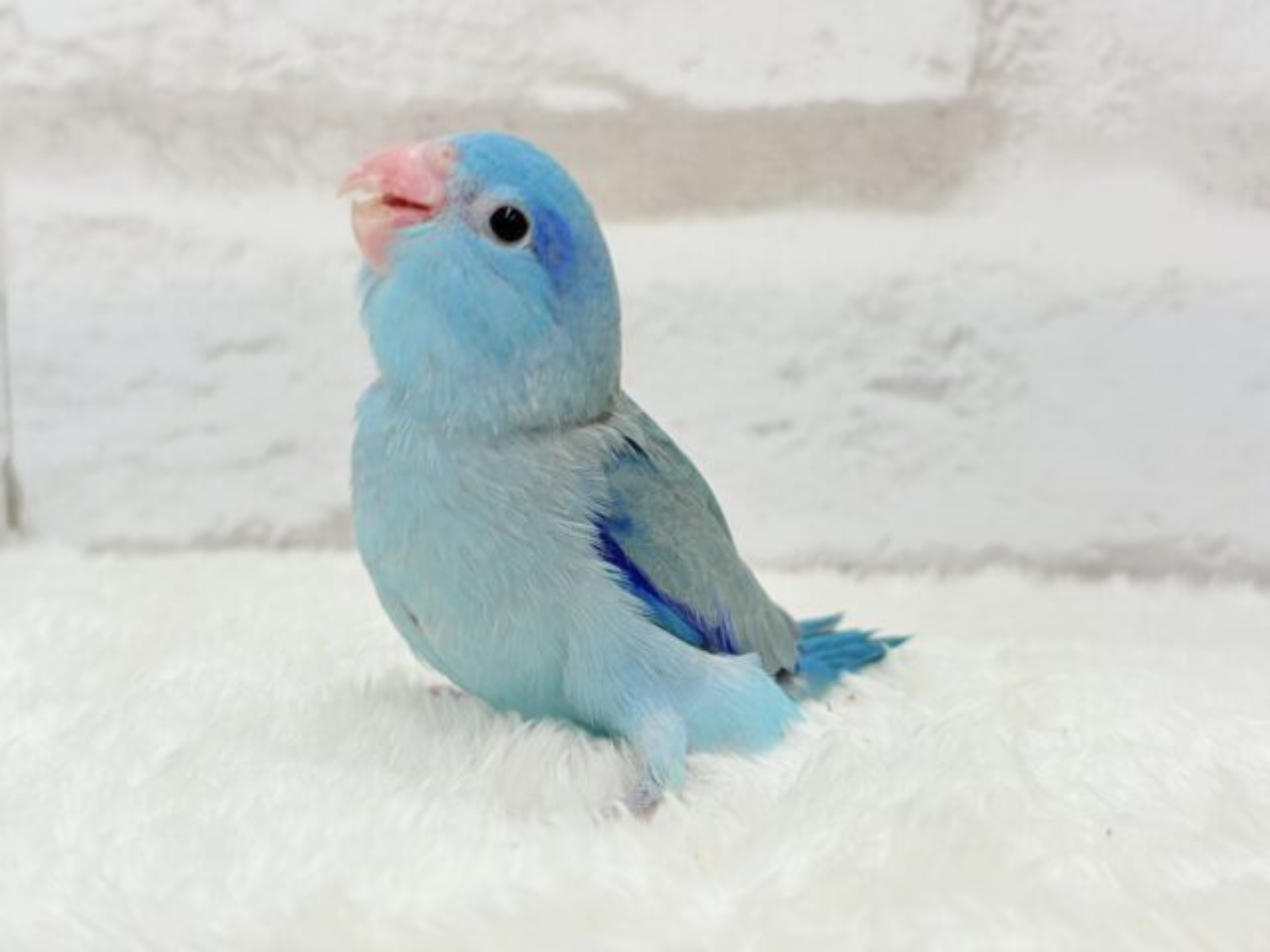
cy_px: 476
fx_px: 1908
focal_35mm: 52
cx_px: 635
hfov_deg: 36.8
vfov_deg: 28.0
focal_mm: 5.96
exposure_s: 1/100
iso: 80
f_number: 1.6
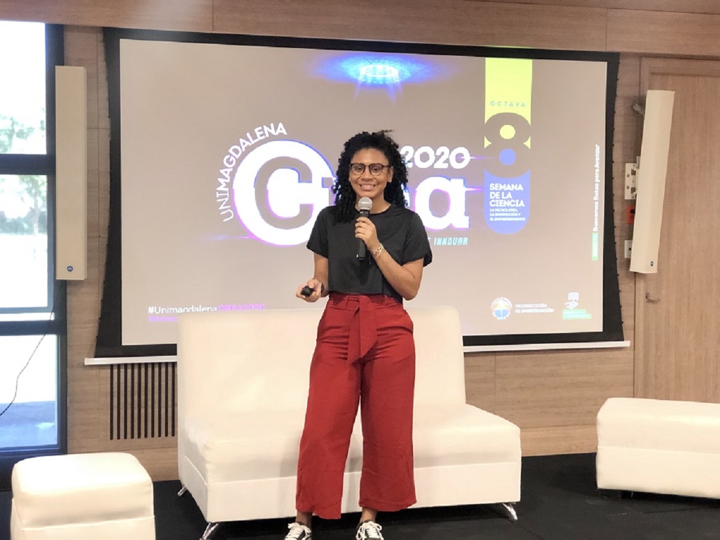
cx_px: 360
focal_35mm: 57
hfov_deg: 33.8
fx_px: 1186
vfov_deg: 25.7
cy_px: 270
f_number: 2.8
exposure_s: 1/30
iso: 250
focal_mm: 6.6
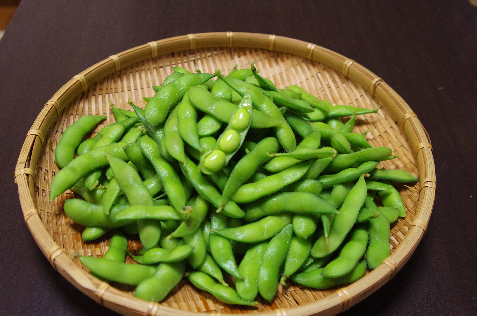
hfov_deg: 46.5
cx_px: 238
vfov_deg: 31.8
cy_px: 158
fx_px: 555
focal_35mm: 42
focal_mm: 28
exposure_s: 1/60
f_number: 5
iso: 1600
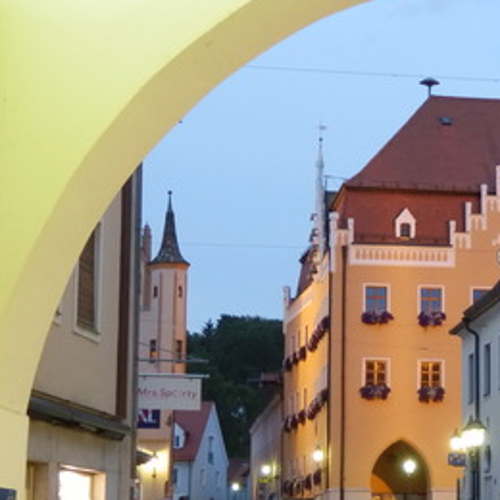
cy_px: 291
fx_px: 1798
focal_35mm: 110
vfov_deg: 15.8
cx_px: 442
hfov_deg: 15.7
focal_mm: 10.8
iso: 400
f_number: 4.2
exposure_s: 1/6
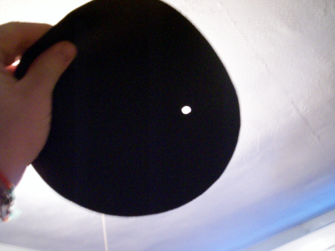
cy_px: 126
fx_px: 348
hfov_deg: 51.4
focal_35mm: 36
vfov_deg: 39.7
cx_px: 168
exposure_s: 1/8
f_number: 4.5
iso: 400
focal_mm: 5.9
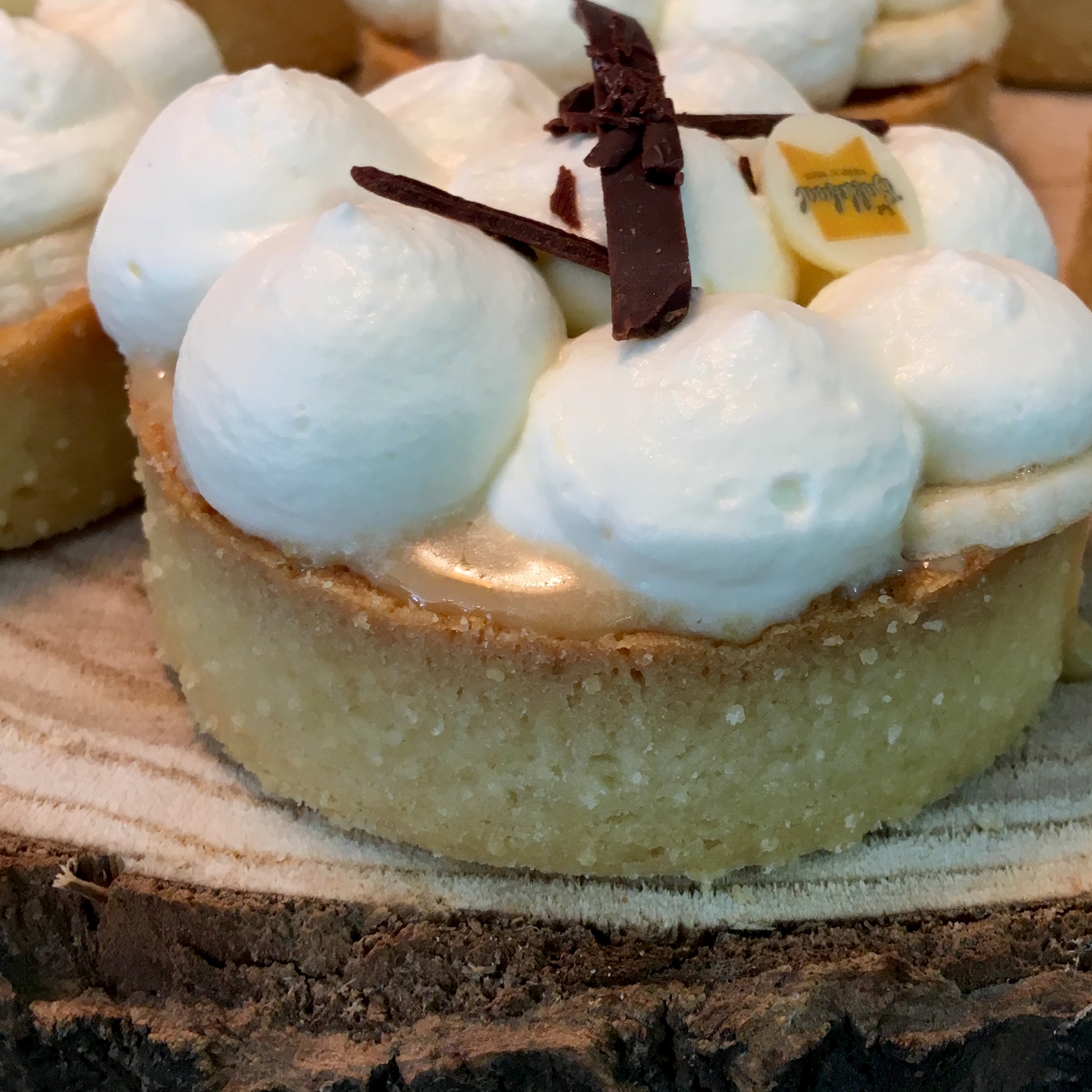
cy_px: 471
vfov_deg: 36.0
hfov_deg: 36.0
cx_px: 640
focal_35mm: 47
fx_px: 1677
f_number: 2.2
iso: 80
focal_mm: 4.15
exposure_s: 1/33
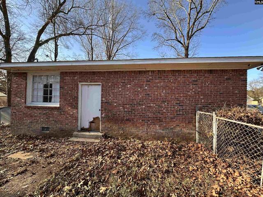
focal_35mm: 14
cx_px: 132
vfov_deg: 85.7
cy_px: 98
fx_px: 106
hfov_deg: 102.1
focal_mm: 2.22
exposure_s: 1/266
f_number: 2.2
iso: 40
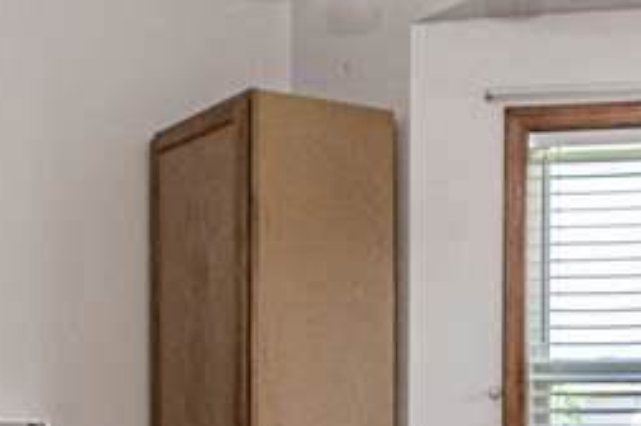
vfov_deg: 17.2
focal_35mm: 76
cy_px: 491
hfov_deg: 26.7
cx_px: 367
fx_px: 1351
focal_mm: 10
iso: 800
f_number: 10
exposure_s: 1/60
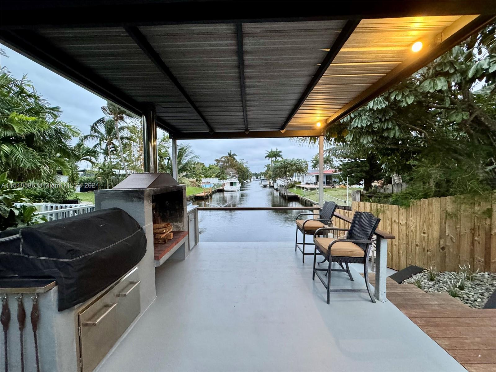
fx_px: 201
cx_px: 248
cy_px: 186
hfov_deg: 102.1
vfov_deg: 85.7
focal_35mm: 14
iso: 400
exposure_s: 1/60
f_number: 2.2
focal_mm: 2.22
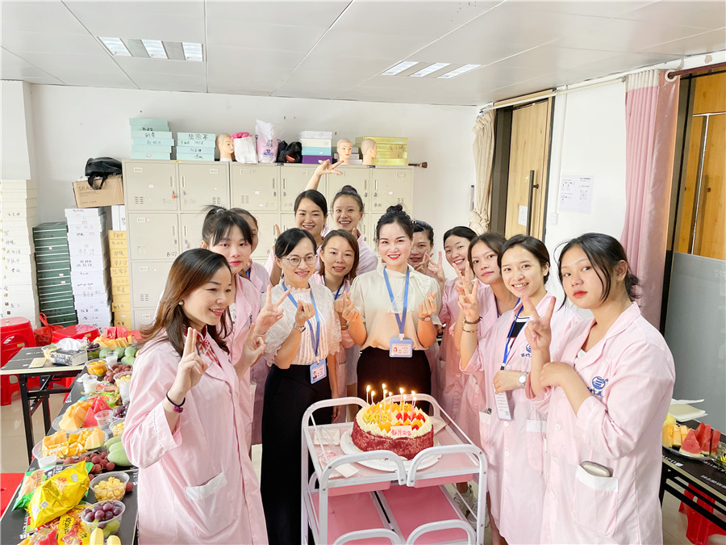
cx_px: 363
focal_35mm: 26
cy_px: 272
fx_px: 545
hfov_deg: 67.3
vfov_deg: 53.1
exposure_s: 1/60
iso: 160
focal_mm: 4.2
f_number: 1.6
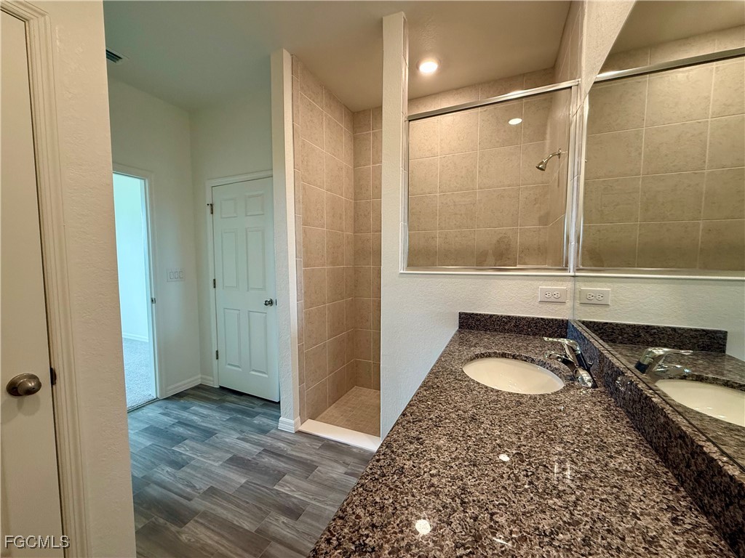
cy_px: 279
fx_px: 301
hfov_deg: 102.1
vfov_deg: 85.7
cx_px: 372
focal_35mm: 14
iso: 250
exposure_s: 1/120
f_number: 2.2
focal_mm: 2.22
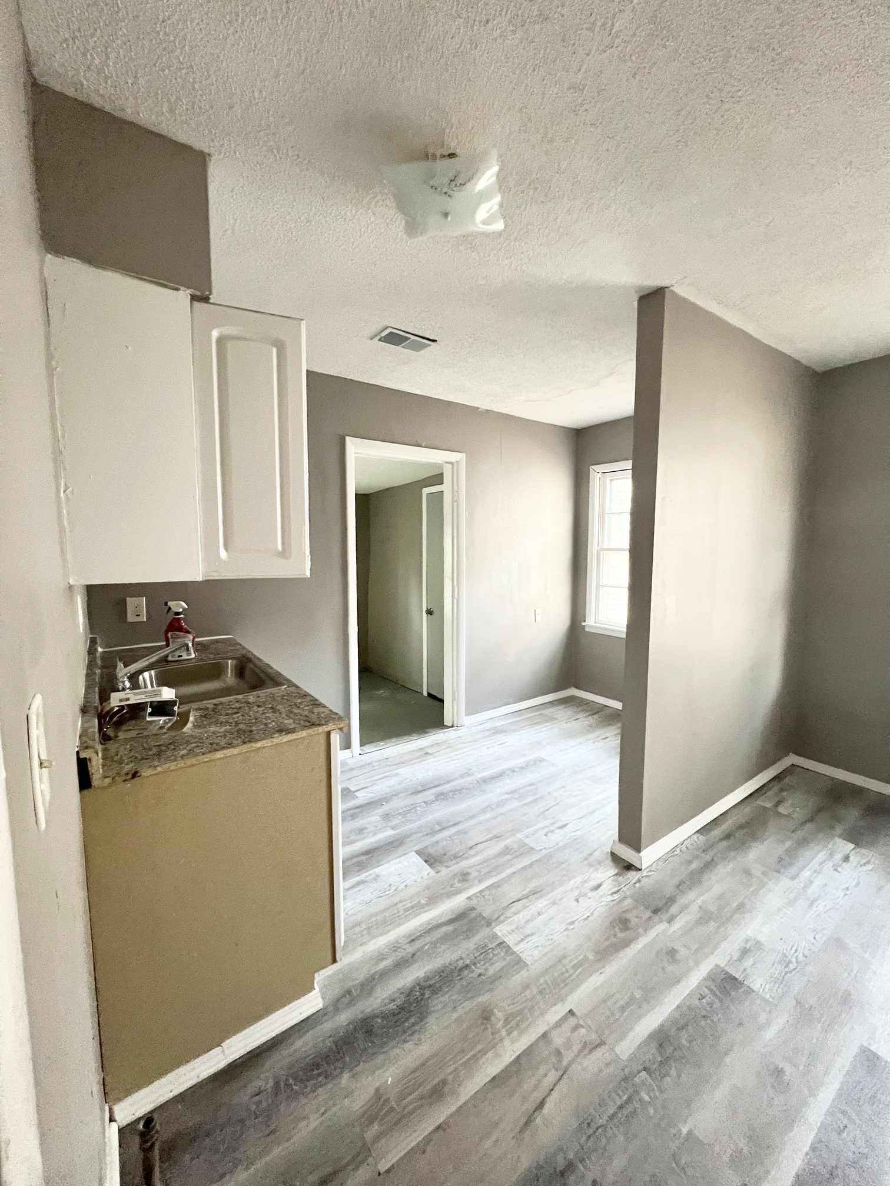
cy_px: 593
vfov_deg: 106.2
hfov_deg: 89.9
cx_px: 445
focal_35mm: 13
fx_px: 446
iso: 500
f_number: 1.8
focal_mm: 1.57
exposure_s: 1/60
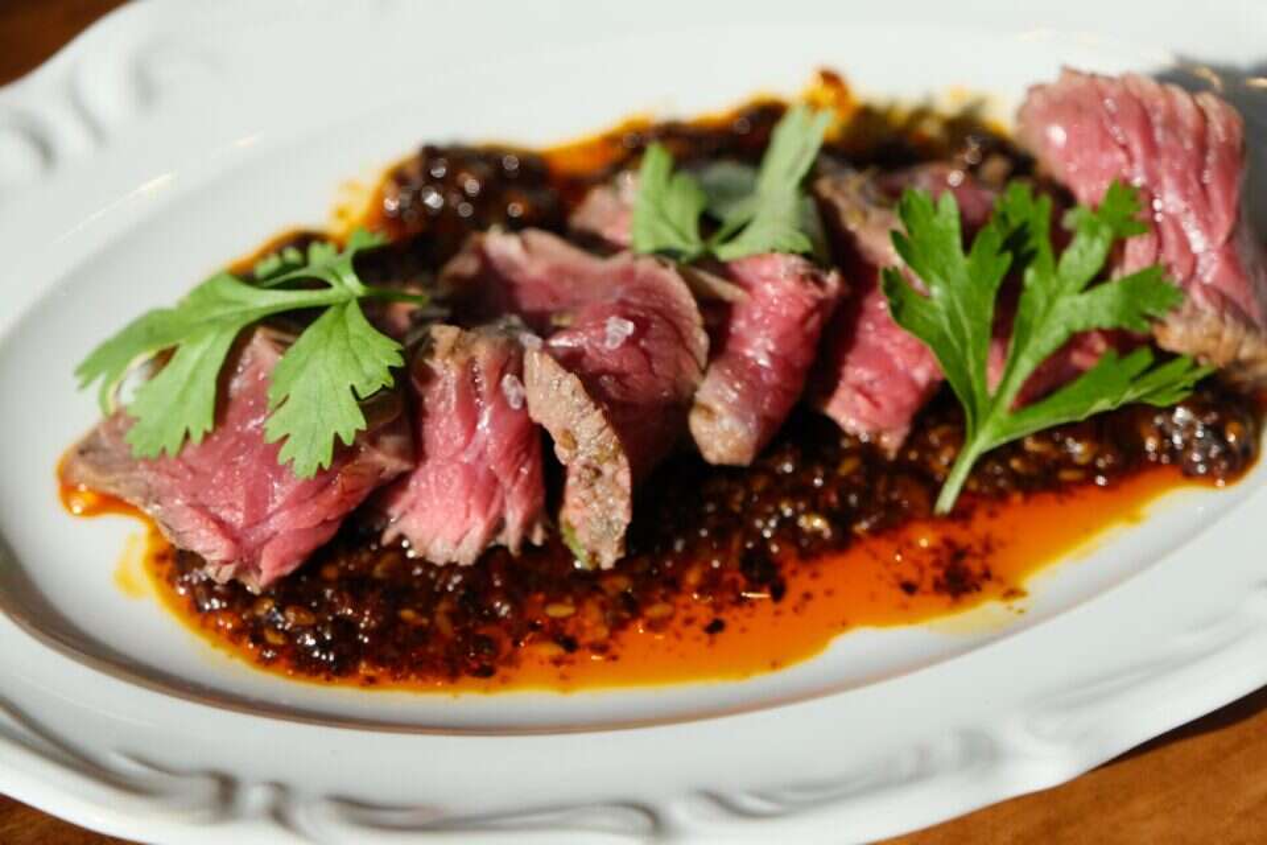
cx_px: 634
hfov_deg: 17.1
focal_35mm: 120
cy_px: 422
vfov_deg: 11.4
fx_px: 4223
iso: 320
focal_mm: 80
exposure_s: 1/950
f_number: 4
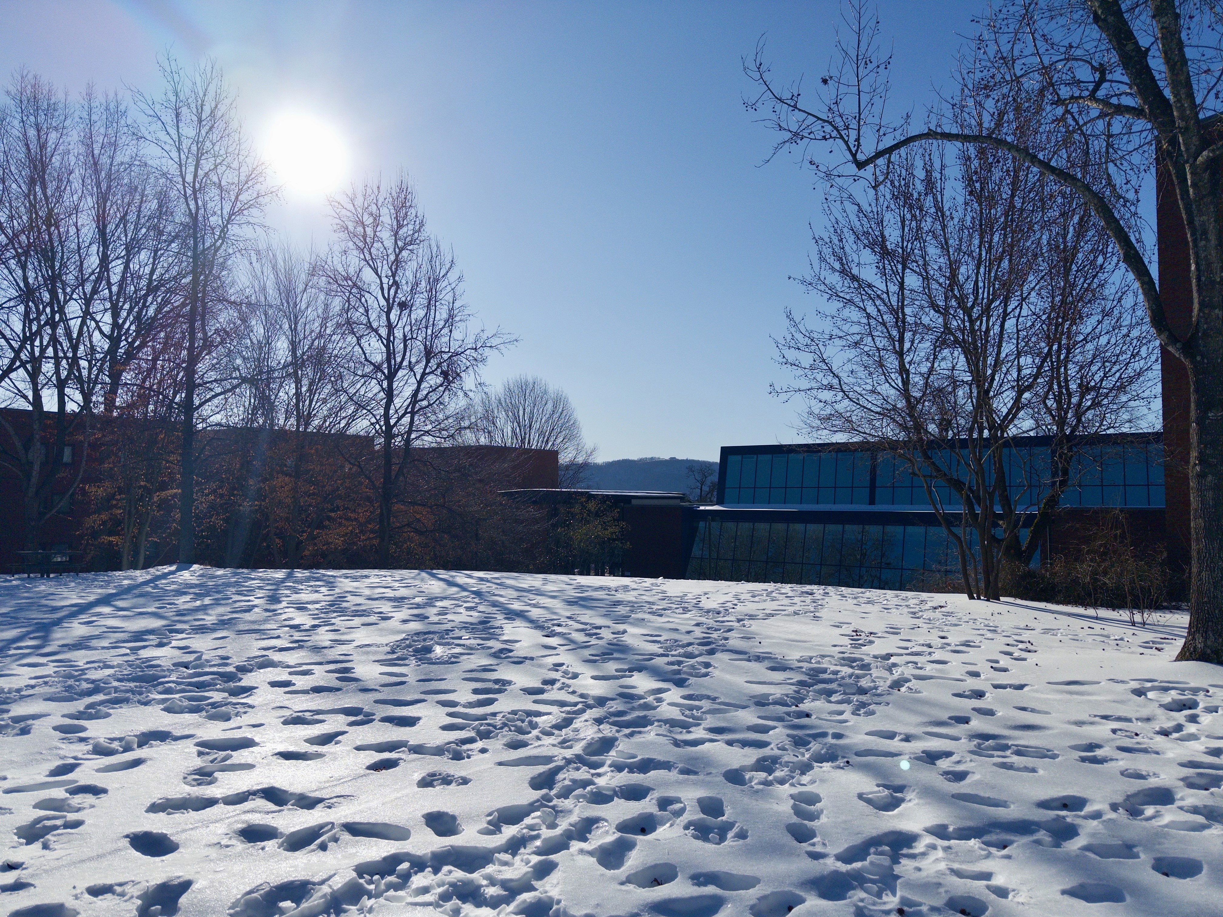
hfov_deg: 71.6
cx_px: 612
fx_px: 848
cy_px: 458
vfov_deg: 56.8
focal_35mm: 24
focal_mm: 6.76
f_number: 1.78
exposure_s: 1/14286
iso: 80
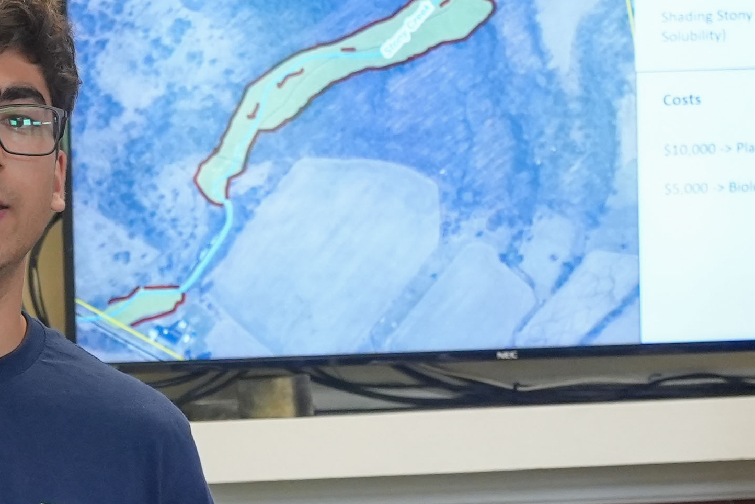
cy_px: 513
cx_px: -40
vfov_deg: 6.8
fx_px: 4216
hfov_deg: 10.1
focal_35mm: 201
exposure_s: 1/160
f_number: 4
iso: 2000
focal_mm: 42
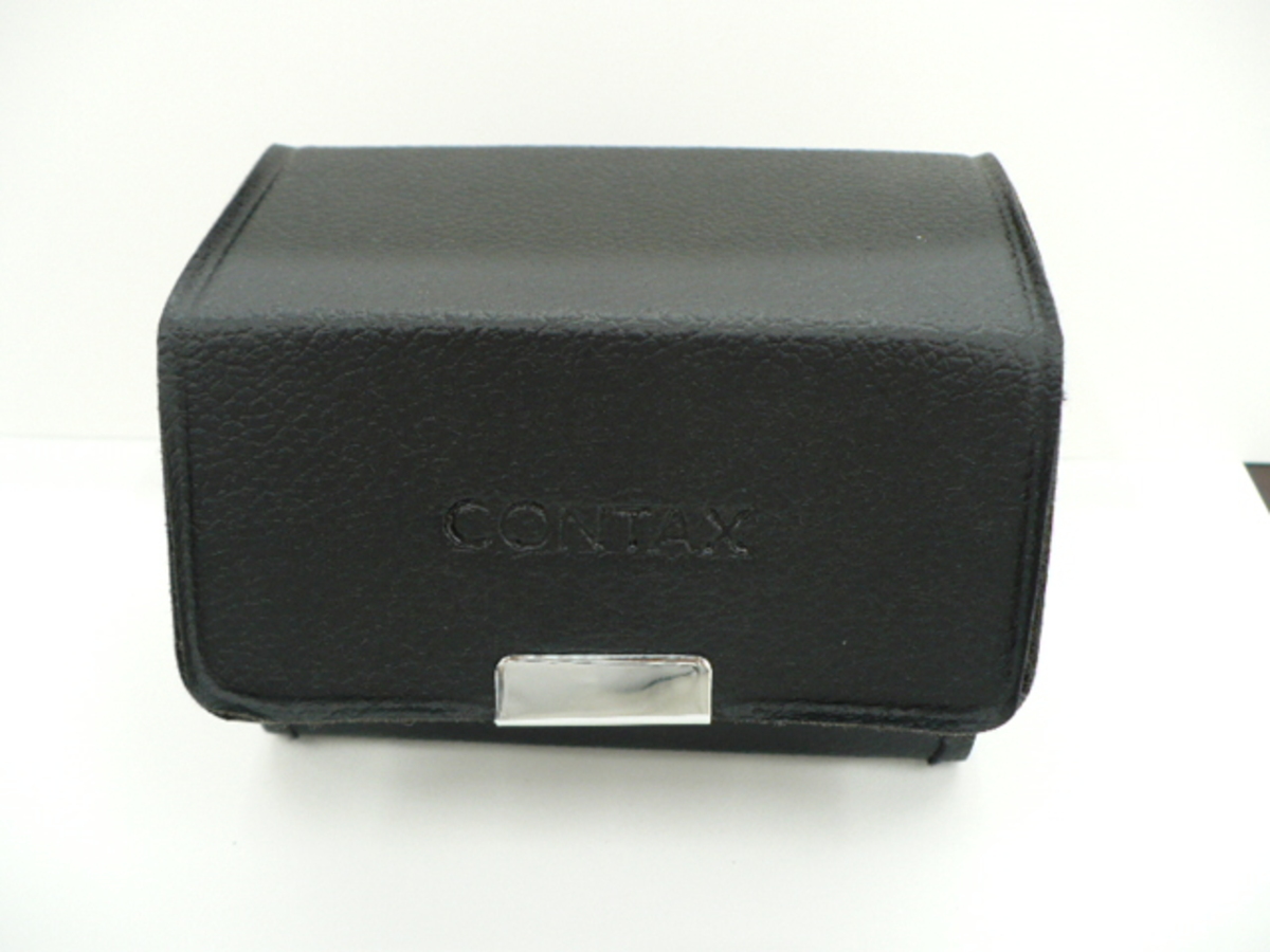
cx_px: 635
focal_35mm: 38
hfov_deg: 49.0
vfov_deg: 37.7
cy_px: 476
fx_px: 1394
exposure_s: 1/30
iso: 100
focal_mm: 6.1
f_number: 2.8
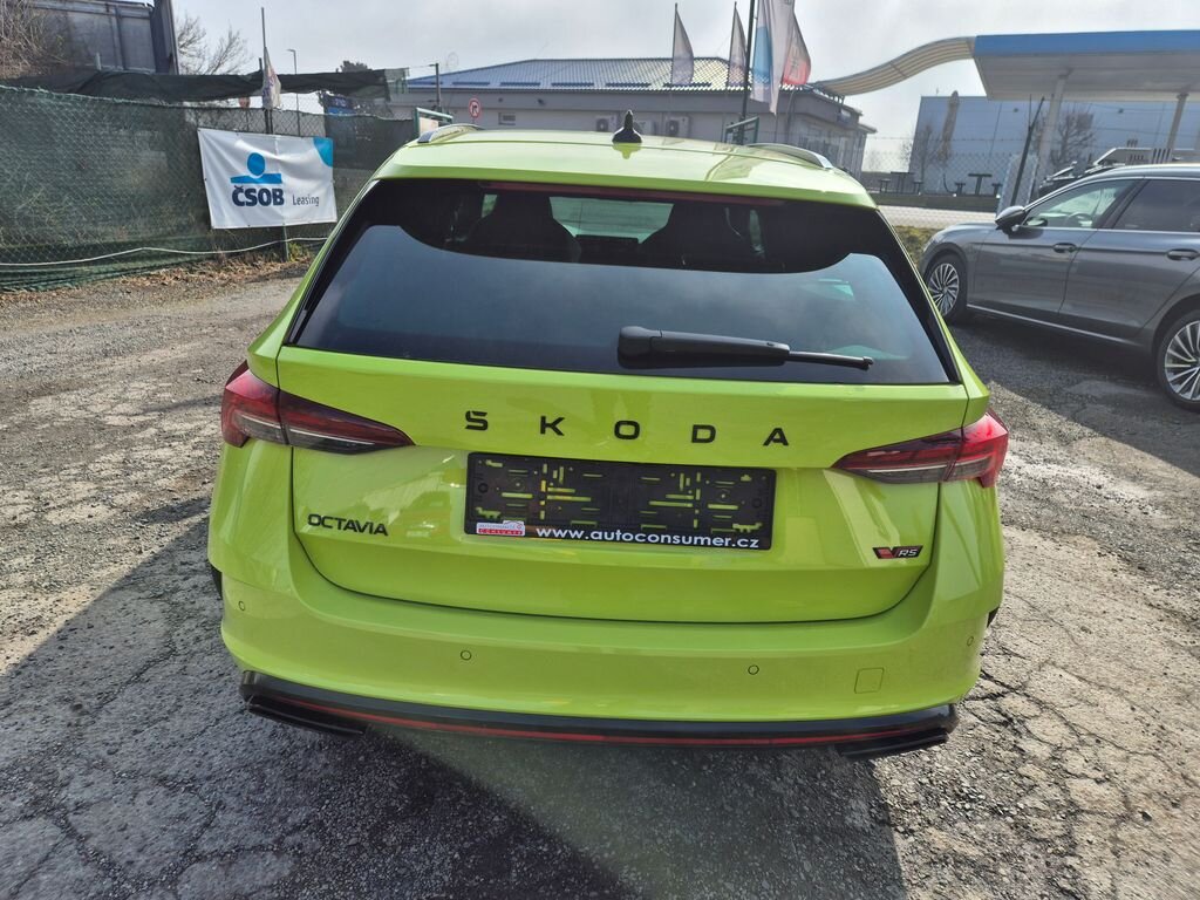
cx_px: 600
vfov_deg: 58.9
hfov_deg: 73.9
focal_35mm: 23
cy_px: 450
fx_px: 797
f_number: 1.8
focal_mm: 5.4
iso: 25
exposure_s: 1/2984
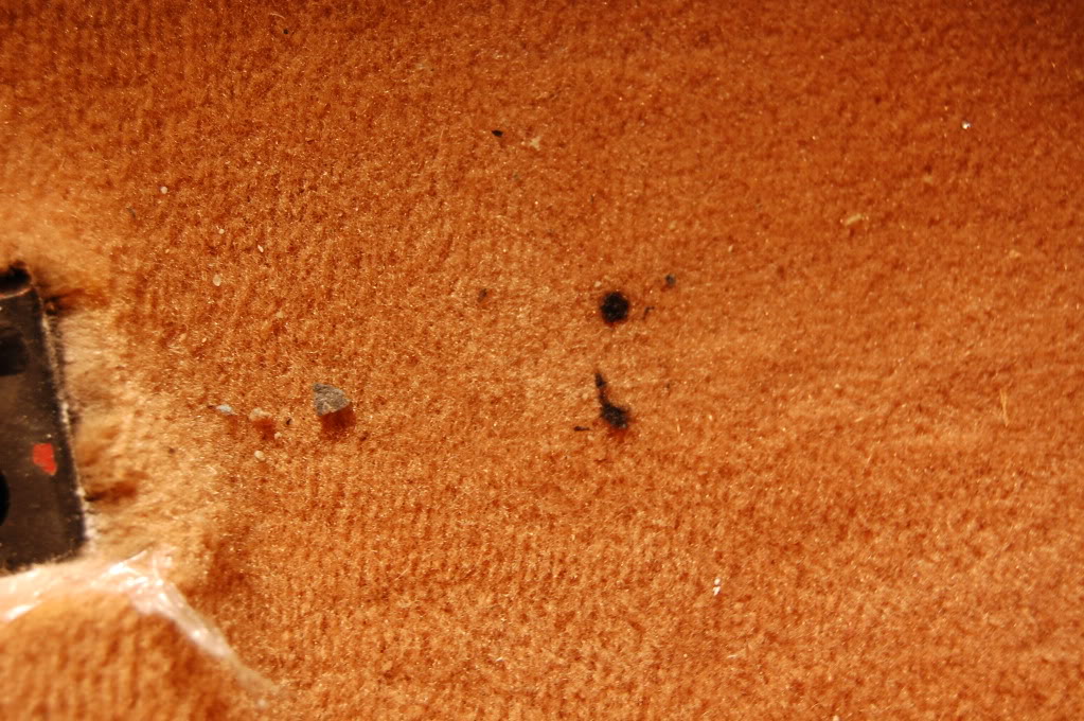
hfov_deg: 35.1
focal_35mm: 57
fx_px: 1715
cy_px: 360
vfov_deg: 23.7
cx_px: 542
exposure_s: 1/13
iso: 800
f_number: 4.8
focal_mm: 38
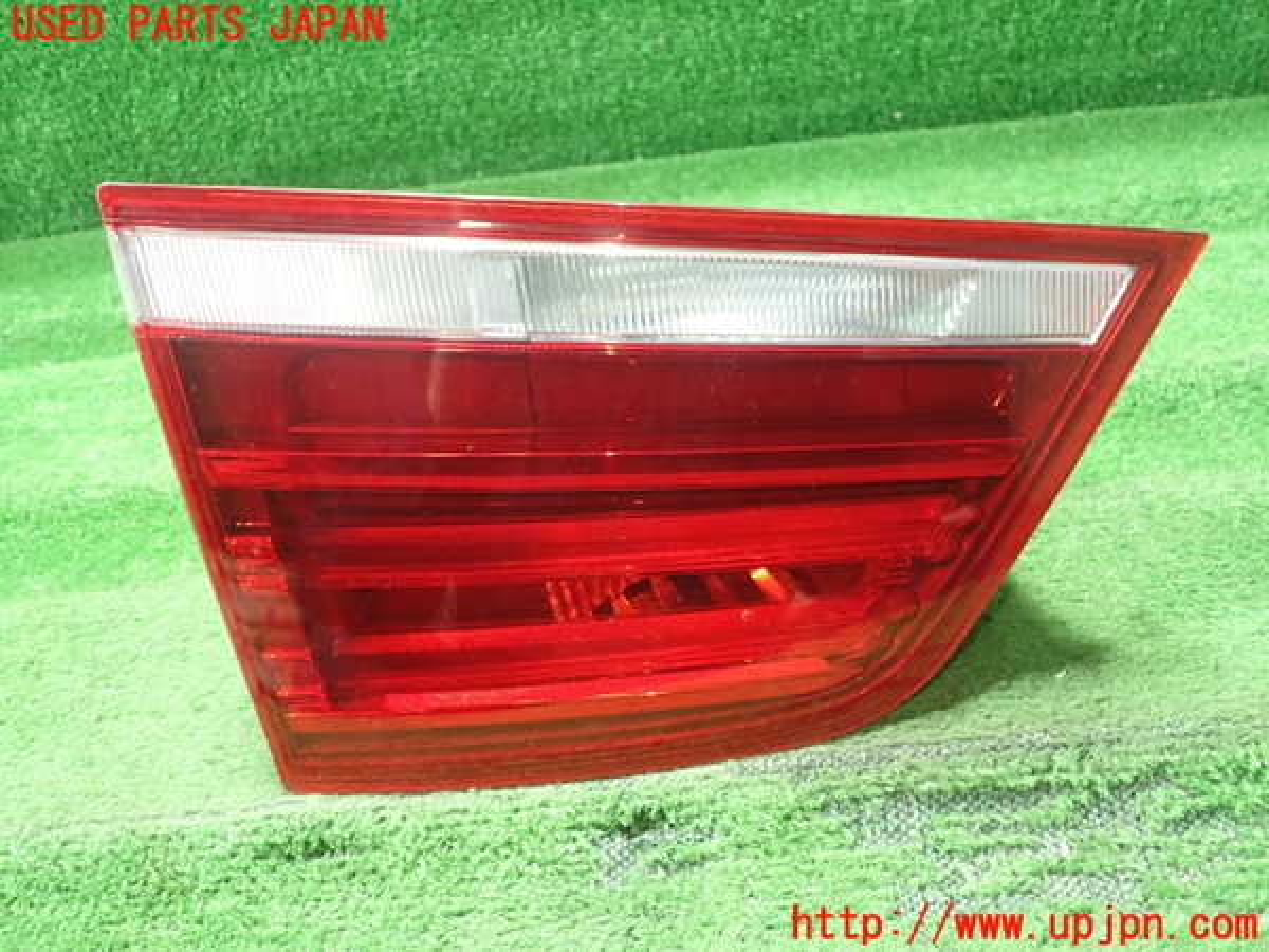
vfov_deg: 46.8
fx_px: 1100
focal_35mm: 30
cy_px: 476
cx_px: 634
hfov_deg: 60.0
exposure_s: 1/60
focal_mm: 5.5
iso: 800
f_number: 2.3
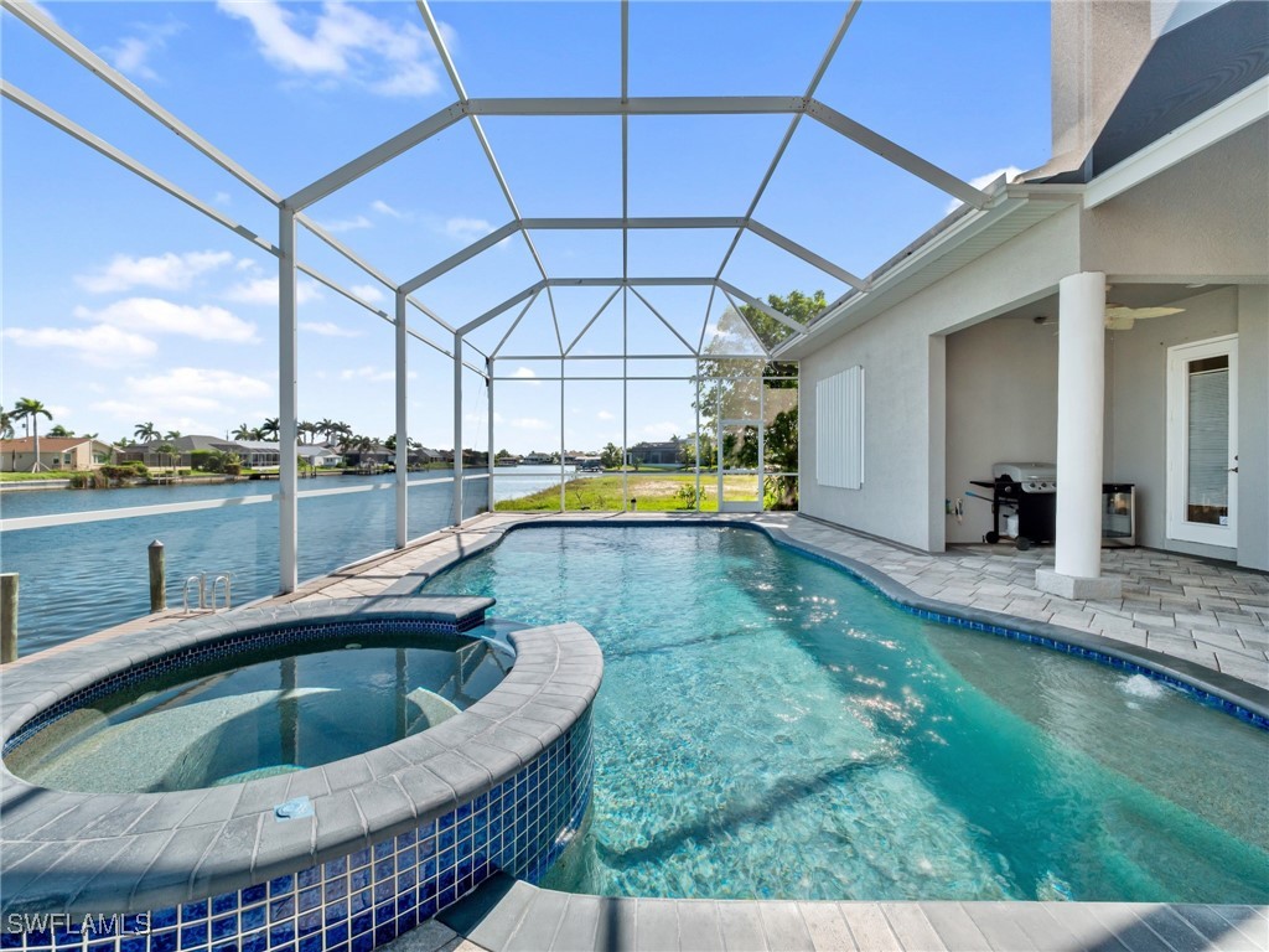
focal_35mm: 14
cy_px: 476
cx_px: 634
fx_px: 513
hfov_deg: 102.1
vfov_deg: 85.7
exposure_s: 1/250
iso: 200
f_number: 7.1
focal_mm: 7
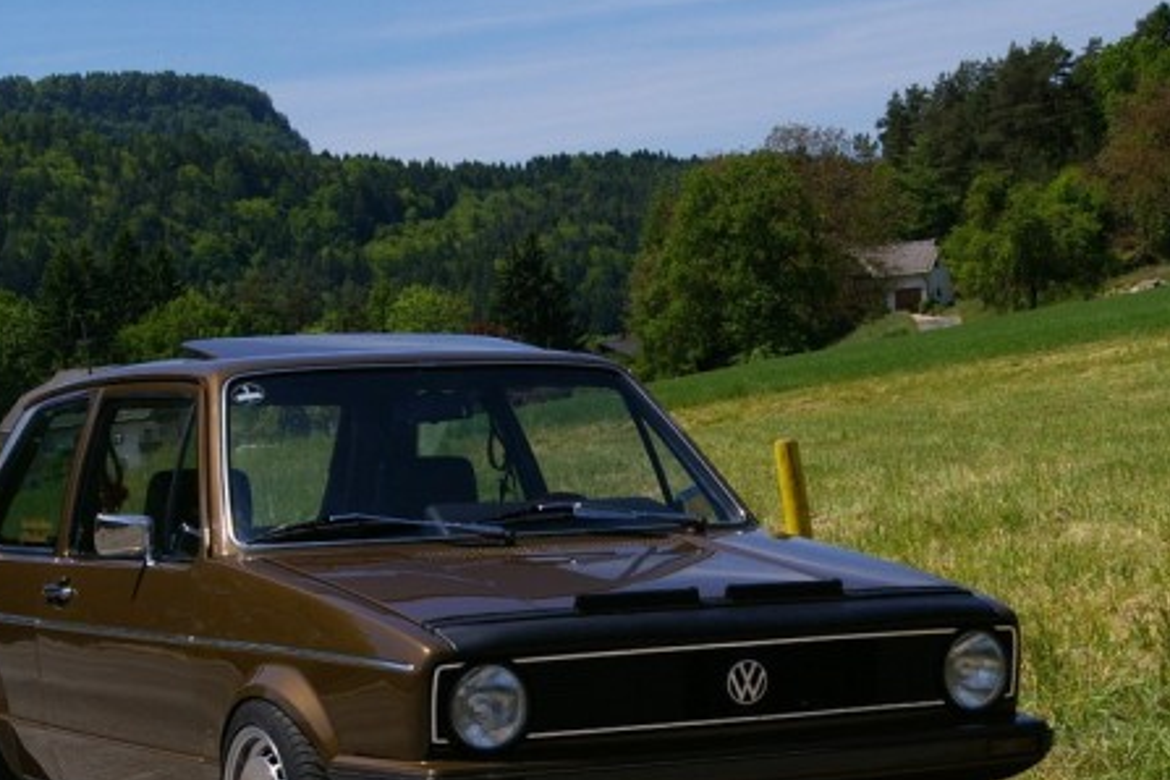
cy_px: 538
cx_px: 631
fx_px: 3051
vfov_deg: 14.5
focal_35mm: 94
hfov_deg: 21.7
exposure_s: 1/250
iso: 200
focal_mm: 35
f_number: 11
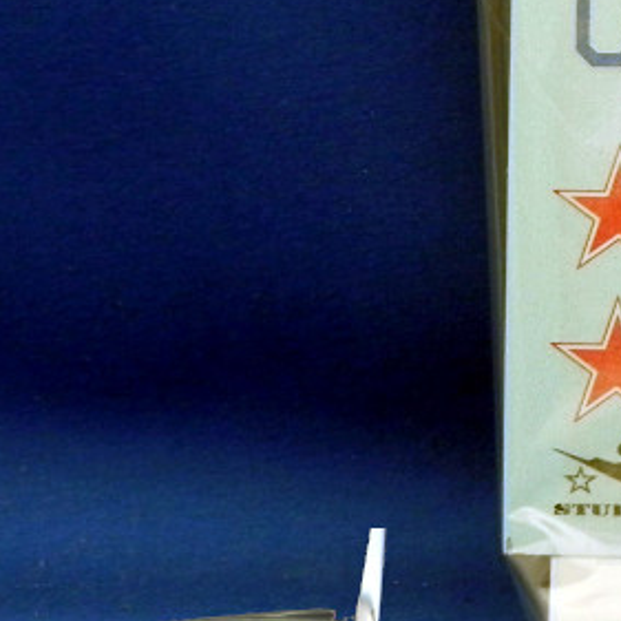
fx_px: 4912
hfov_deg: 7.0
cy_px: 75
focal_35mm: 242
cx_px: 1112
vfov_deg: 7.2
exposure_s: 1/54.6
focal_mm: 13.4
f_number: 4
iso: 160
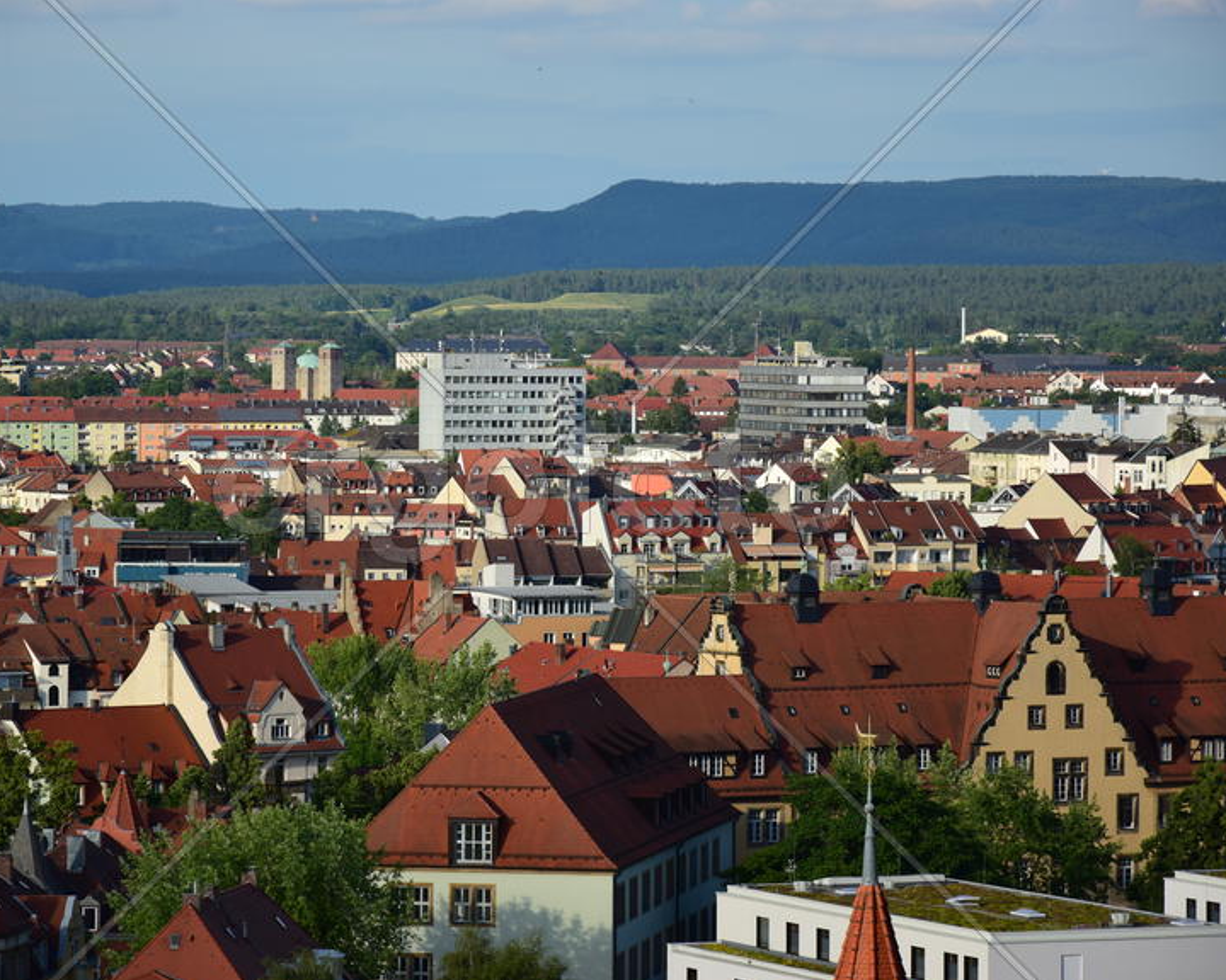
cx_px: 541
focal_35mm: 179
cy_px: 492
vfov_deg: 8.7
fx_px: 6479
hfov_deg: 10.8
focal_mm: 105
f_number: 5.6
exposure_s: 1/400
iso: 100
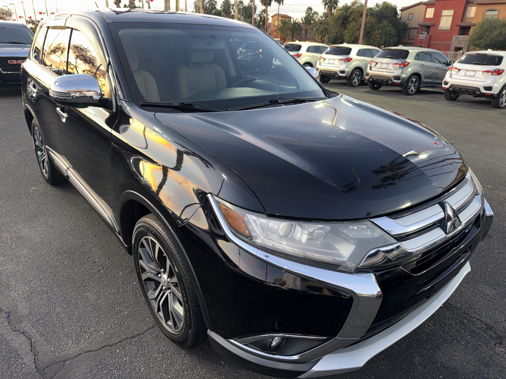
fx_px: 351
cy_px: 190
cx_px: 253
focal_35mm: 24
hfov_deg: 71.6
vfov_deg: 56.8
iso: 100
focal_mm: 6.76
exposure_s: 1/31
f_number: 1.78
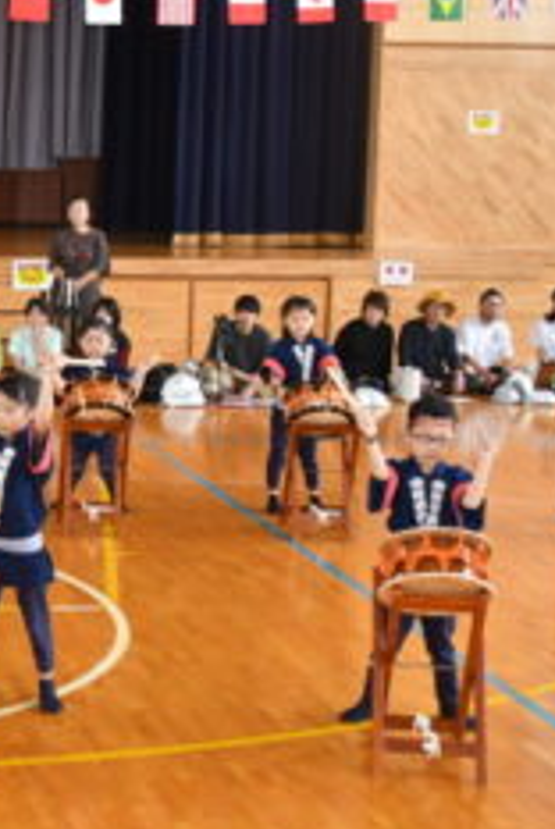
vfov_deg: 26.3
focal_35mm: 77
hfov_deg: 16.4
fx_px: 1775
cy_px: 361
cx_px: -247
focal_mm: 18
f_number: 4
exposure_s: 1/200
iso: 800
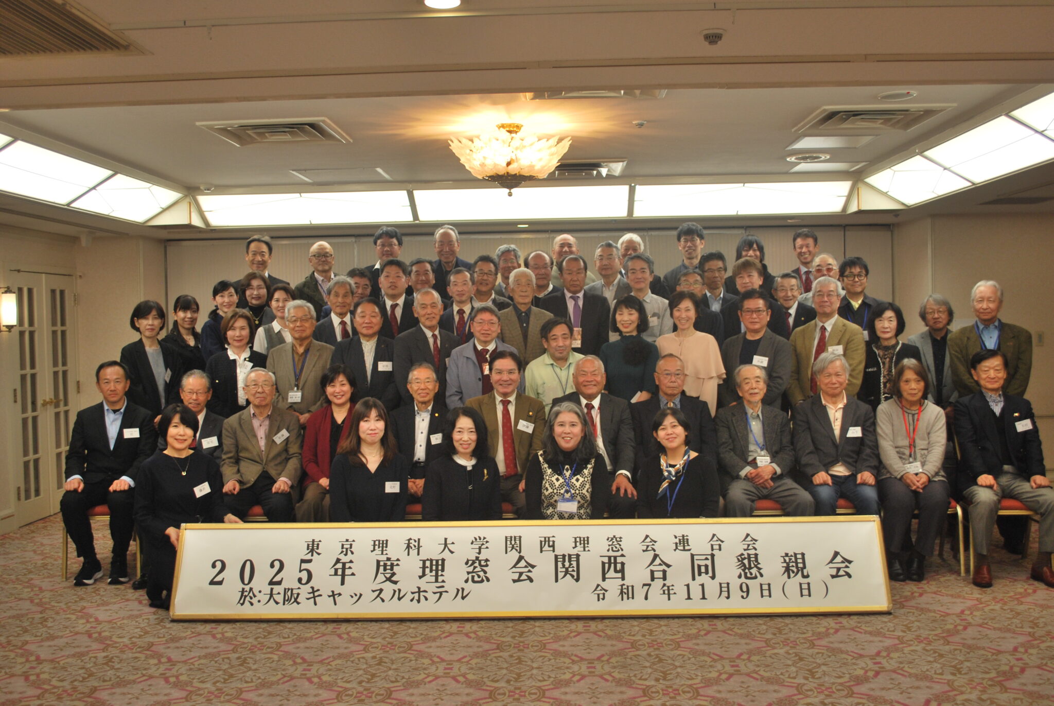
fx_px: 967
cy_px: 353
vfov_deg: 40.1
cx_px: 527
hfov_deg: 57.2
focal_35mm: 33
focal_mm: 22
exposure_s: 1/50
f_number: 4
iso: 200
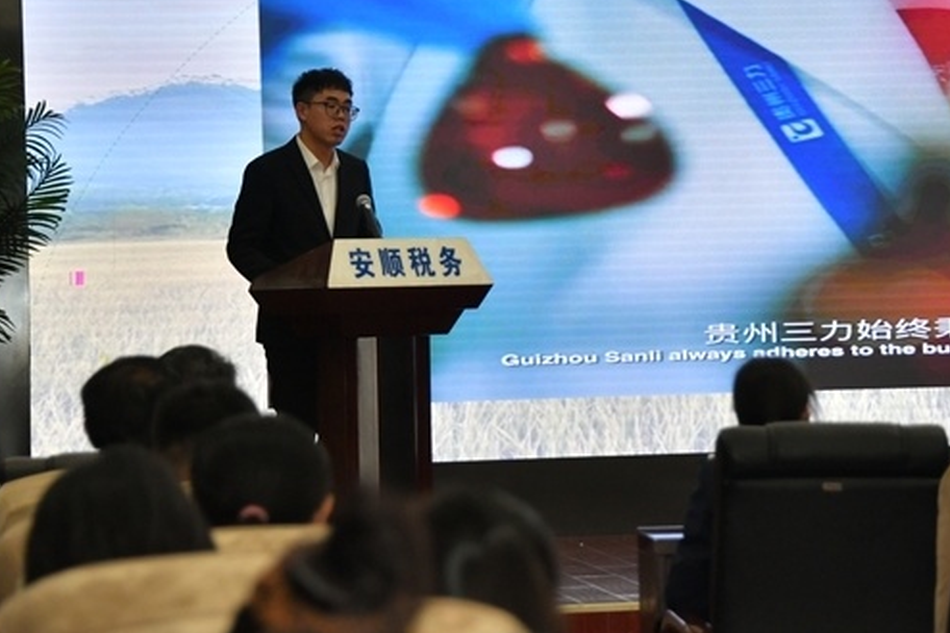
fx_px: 4959
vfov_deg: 7.3
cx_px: 683
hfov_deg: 10.9
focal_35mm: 188
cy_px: 130
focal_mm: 116
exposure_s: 1/320
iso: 1250
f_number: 5.6
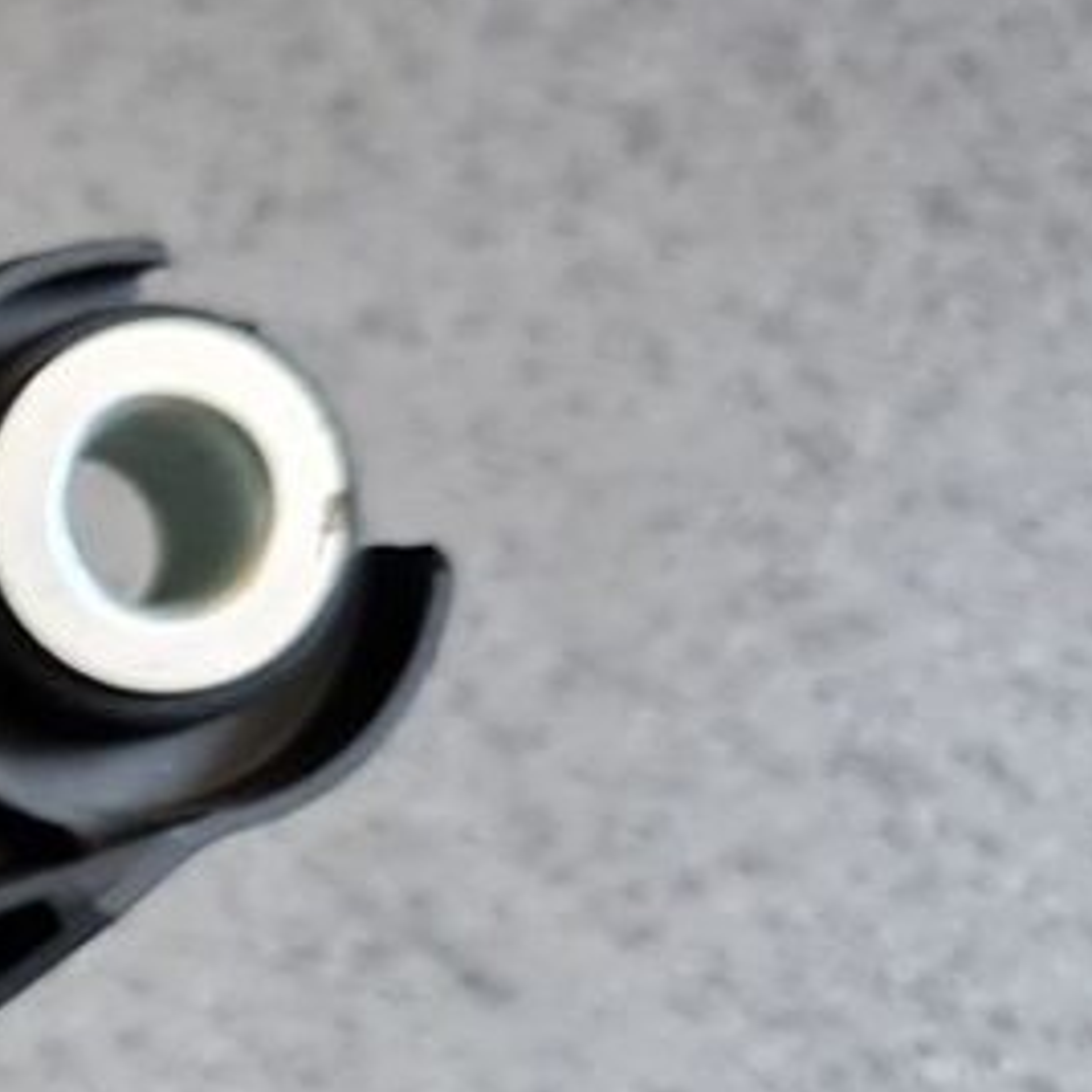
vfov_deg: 13.9
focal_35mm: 120
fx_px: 4283
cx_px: -1736
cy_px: 1487
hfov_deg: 11.4
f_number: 1.8
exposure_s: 1/50
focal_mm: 5.4
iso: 160
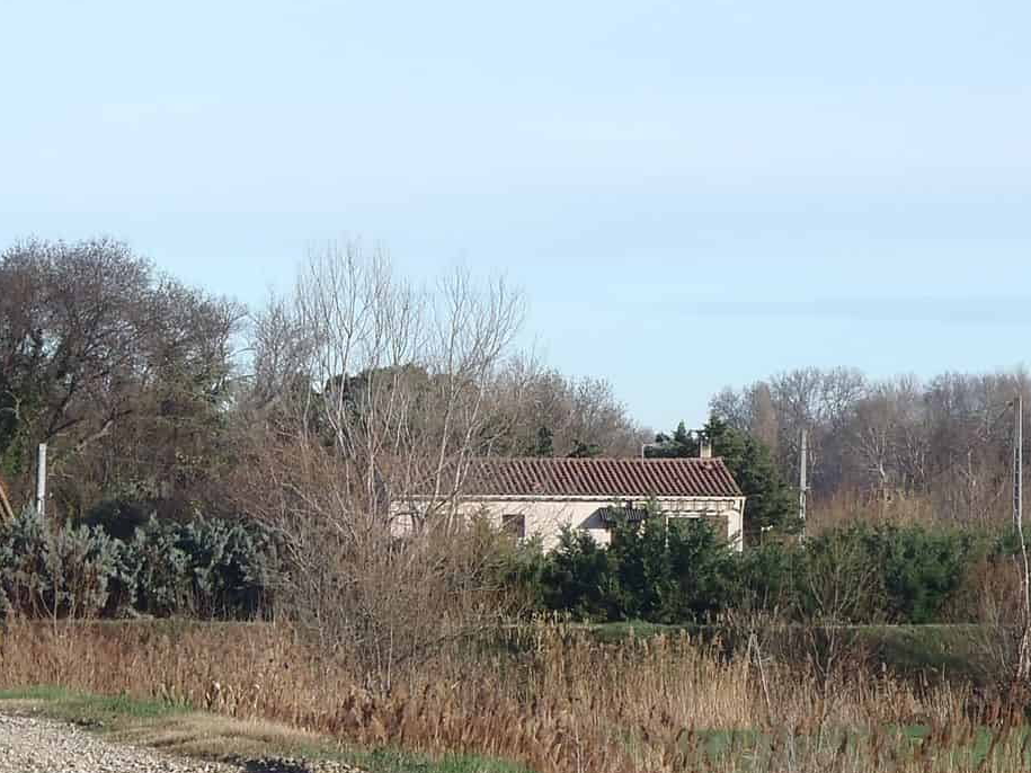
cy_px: 714
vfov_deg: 6.6
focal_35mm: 223
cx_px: 310
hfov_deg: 8.9
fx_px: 6641
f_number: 5.1
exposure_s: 1/250
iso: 80
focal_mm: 18.2
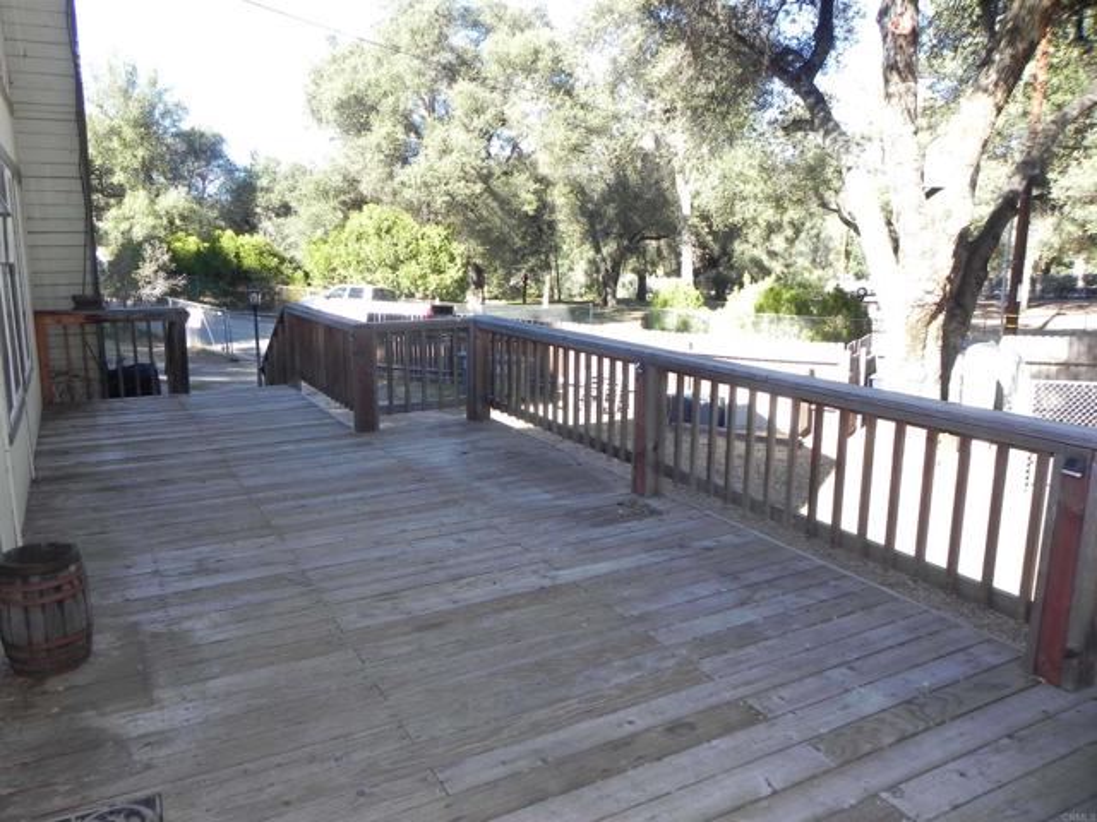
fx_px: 824
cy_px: 411
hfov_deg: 67.3
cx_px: 548
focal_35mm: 26
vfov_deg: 53.1
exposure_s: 1/113
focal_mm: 4.6
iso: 160
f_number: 4.5
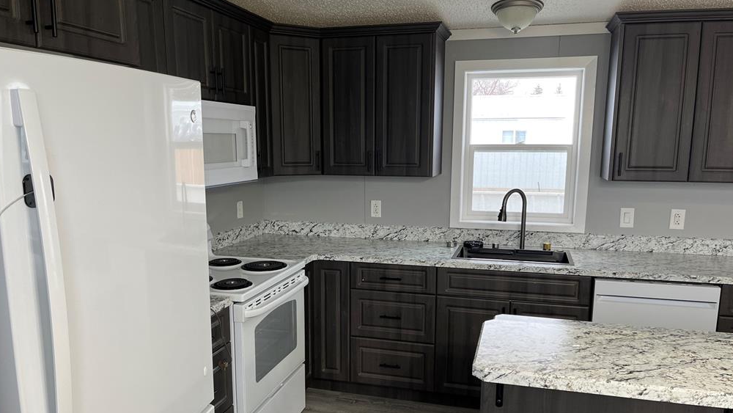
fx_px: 564
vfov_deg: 40.1
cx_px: 368
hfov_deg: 66.1
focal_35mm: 29
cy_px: 241
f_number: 1.6
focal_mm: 5.1
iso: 64
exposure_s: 1/60
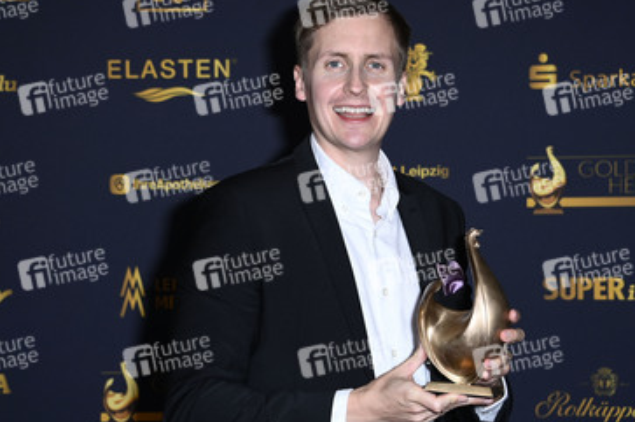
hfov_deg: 23.4
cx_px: 366
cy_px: 226
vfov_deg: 15.7
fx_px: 1533
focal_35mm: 87
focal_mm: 70
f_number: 5.6
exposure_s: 1/250
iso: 500
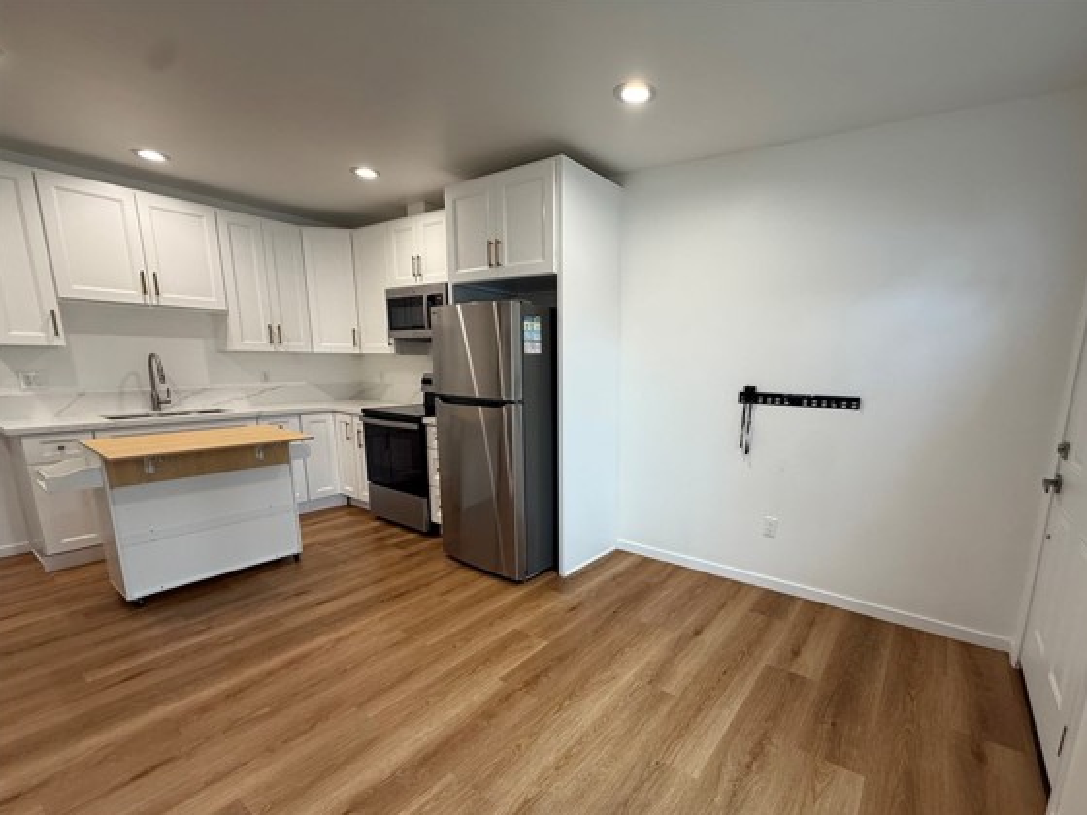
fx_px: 502
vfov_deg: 77.7
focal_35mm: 16
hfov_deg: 94.0
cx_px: 613
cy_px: 462
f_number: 2.2
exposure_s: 1/120
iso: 125
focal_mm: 2.22
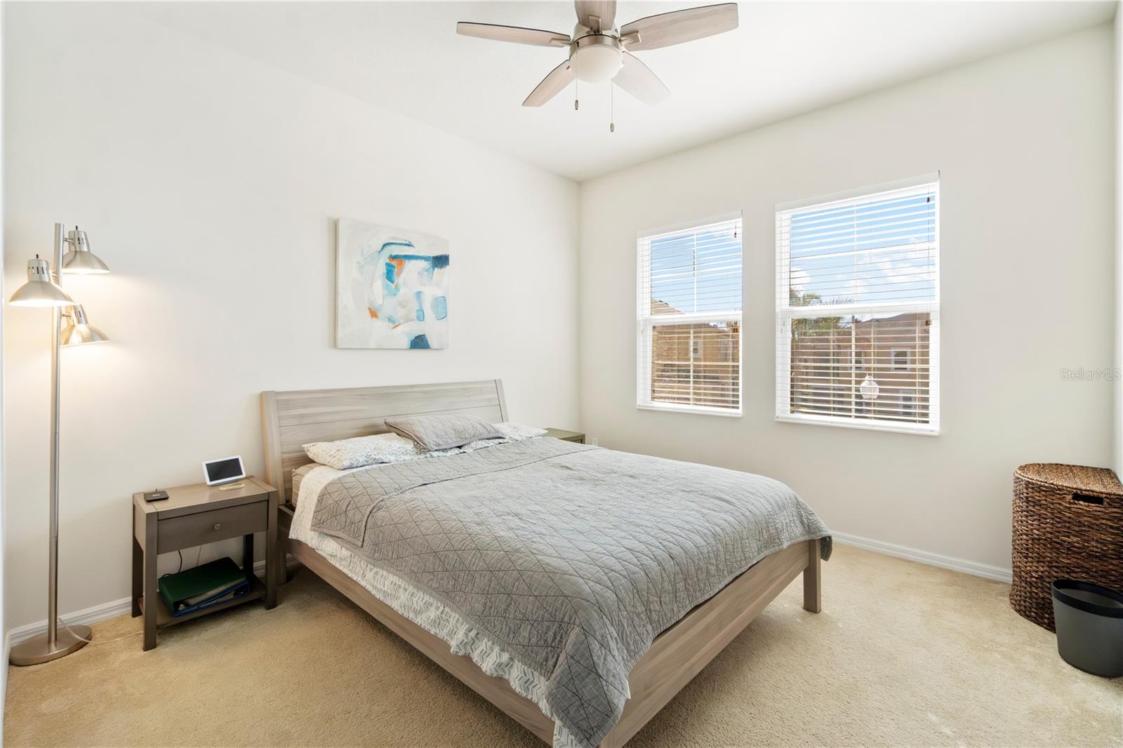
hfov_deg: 100.4
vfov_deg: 77.3
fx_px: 468
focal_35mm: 15
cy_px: 374
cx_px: 562
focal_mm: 10
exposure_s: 1/200
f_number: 9
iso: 3200
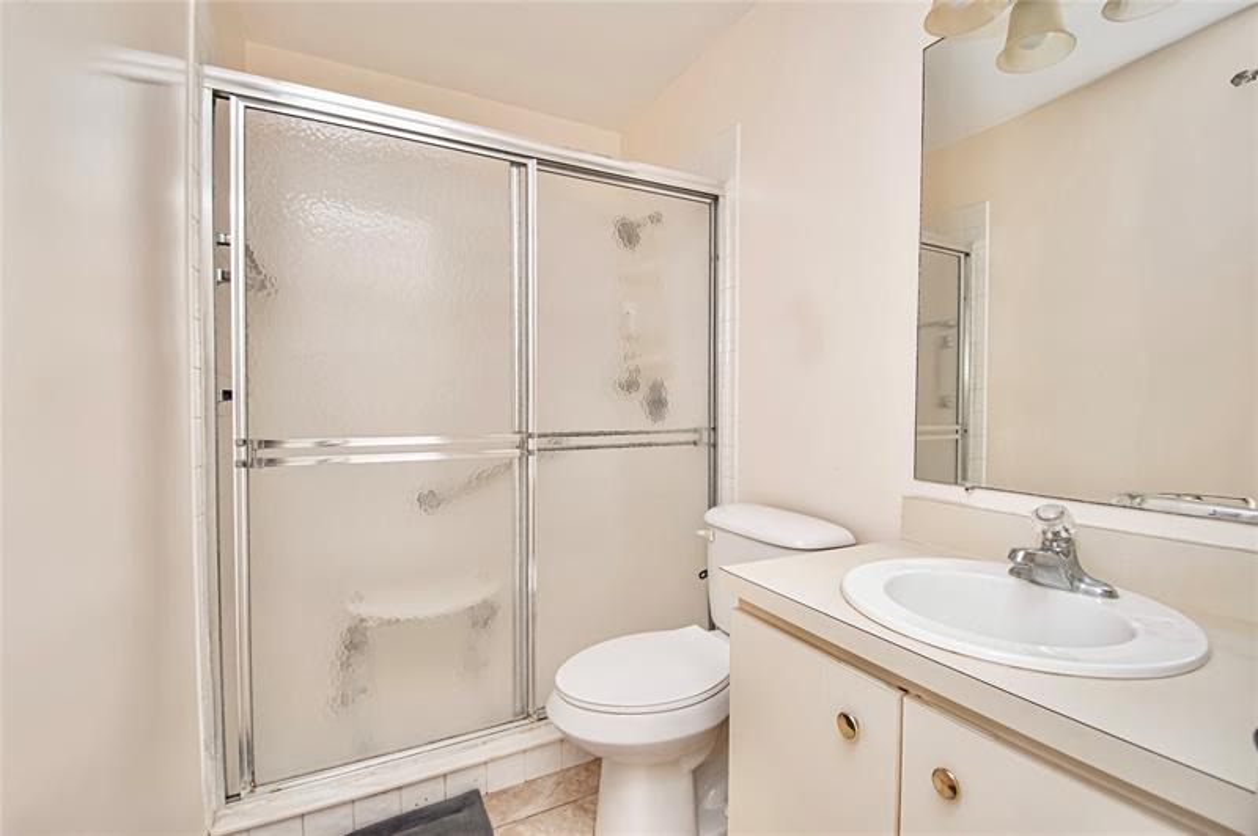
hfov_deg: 100.4
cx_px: 629
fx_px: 524
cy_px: 418
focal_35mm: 15
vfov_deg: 77.2
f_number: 4.5
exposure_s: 1/20
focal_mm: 10
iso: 3200
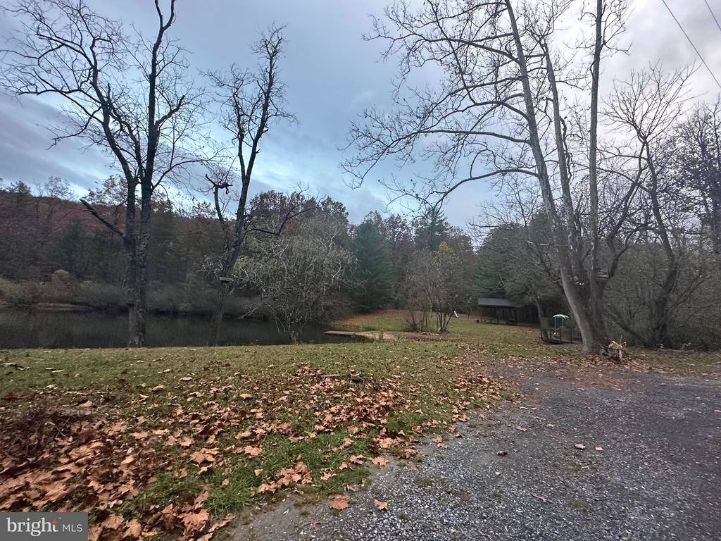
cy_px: 270
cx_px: 360
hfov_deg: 102.1
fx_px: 292
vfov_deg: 85.7
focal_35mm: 14
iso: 320
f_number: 2.2
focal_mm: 2.22
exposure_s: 1/99
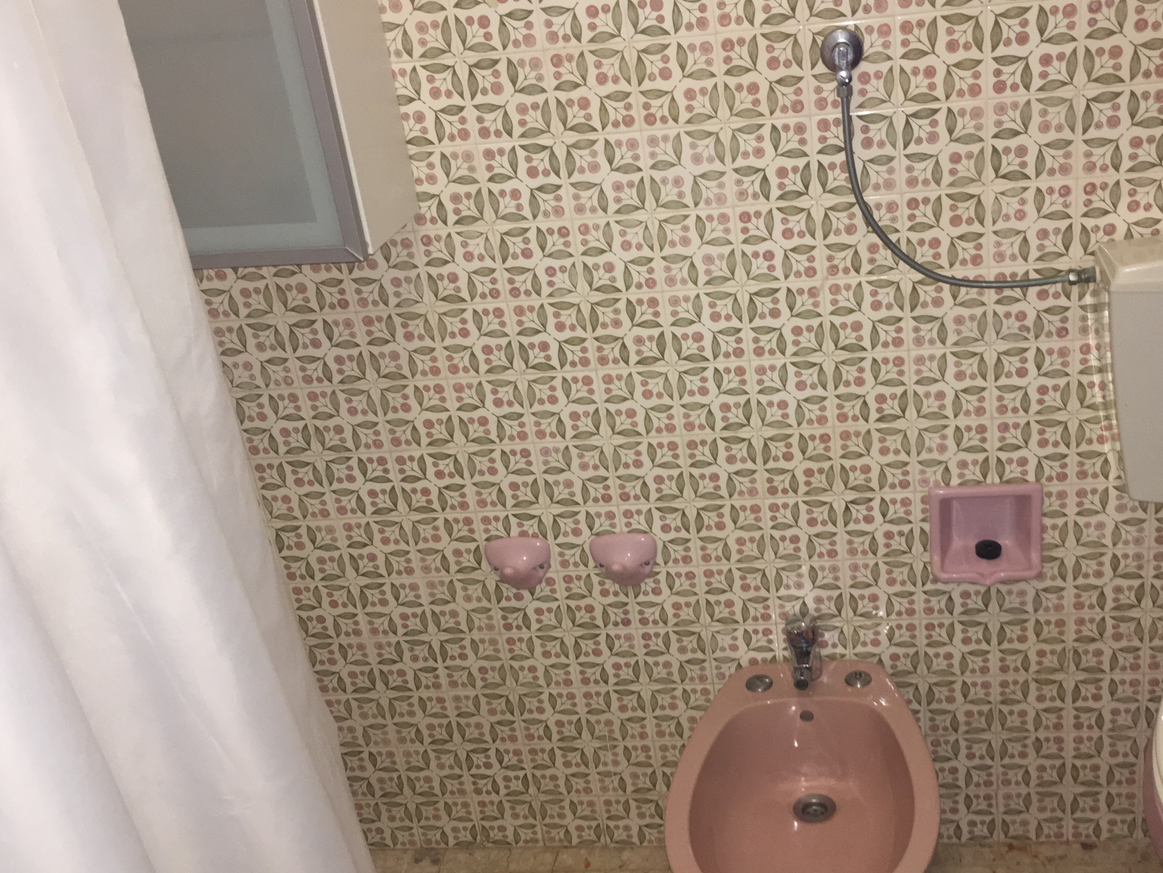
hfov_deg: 49.7
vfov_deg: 38.7
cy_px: 452
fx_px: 1243
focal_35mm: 37
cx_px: 713
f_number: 2.2
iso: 80
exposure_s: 1/17
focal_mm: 4.15
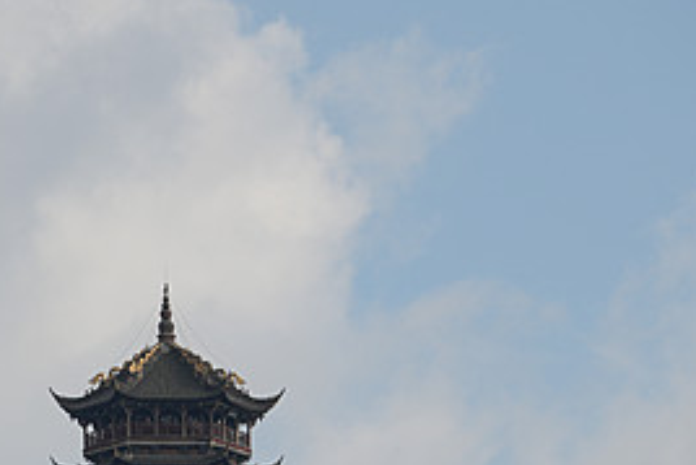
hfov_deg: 3.5
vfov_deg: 2.3
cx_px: 171
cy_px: 453
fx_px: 11548
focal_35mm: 597
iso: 100
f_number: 8
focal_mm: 200
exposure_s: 1/400
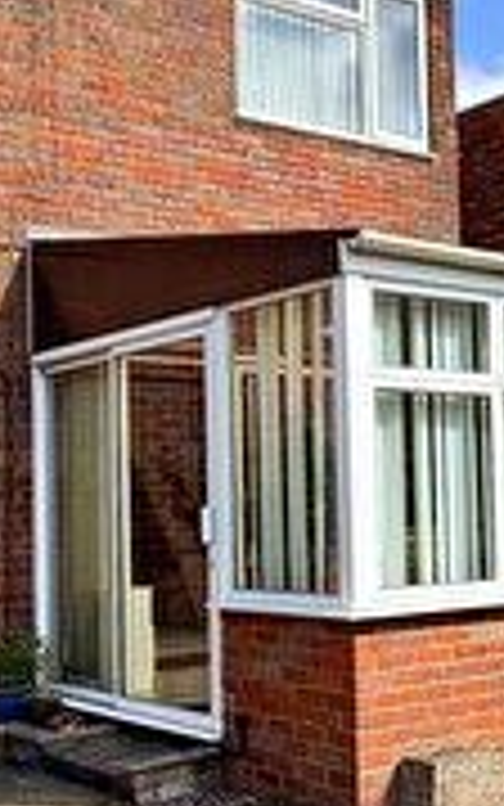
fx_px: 1274
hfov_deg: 22.1
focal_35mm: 58
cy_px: 439
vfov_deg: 35.1
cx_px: 405
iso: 20
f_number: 2.2
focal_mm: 2.22
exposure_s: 1/779
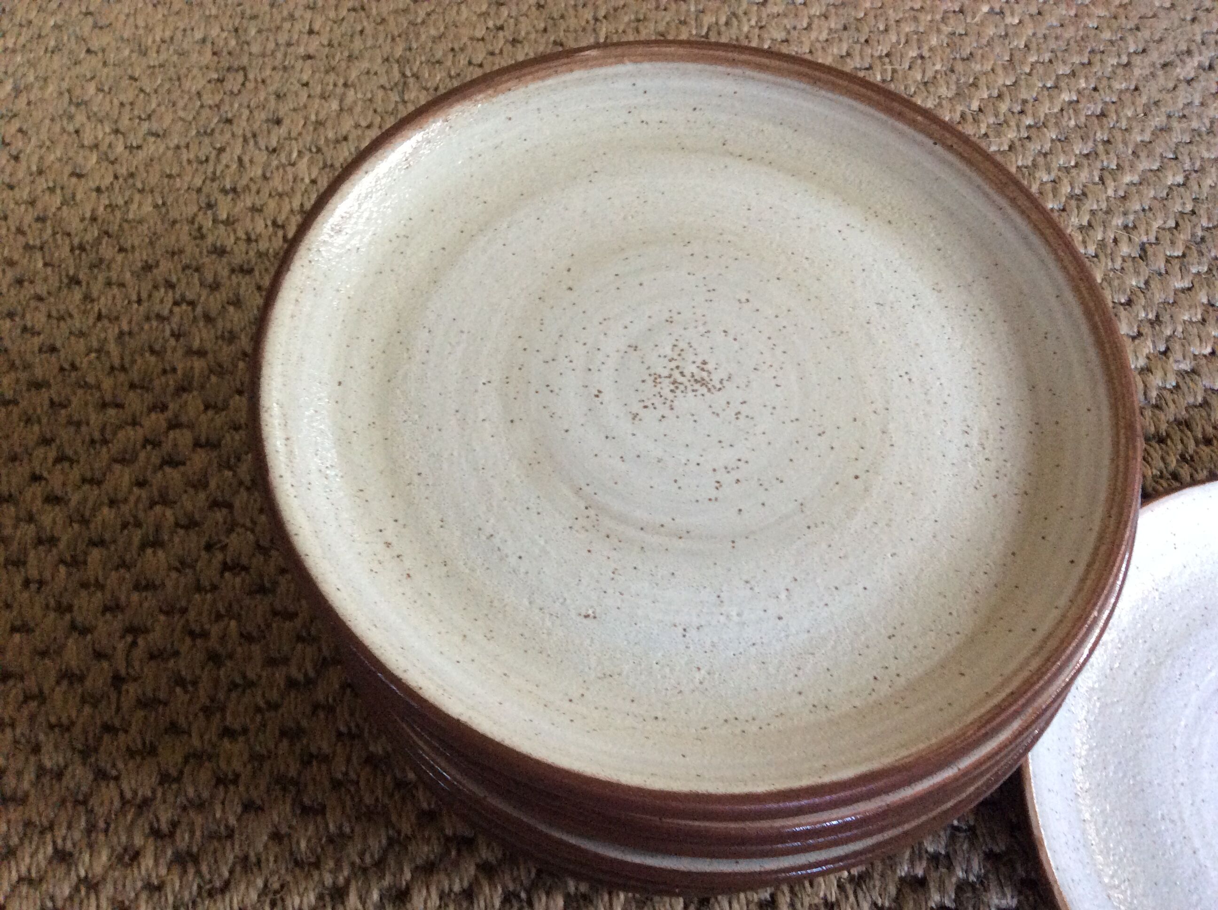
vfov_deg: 44.1
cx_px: 609
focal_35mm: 32
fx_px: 1124
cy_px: 455
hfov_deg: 56.9
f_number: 2.4
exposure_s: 1/25
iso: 200
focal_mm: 3.3
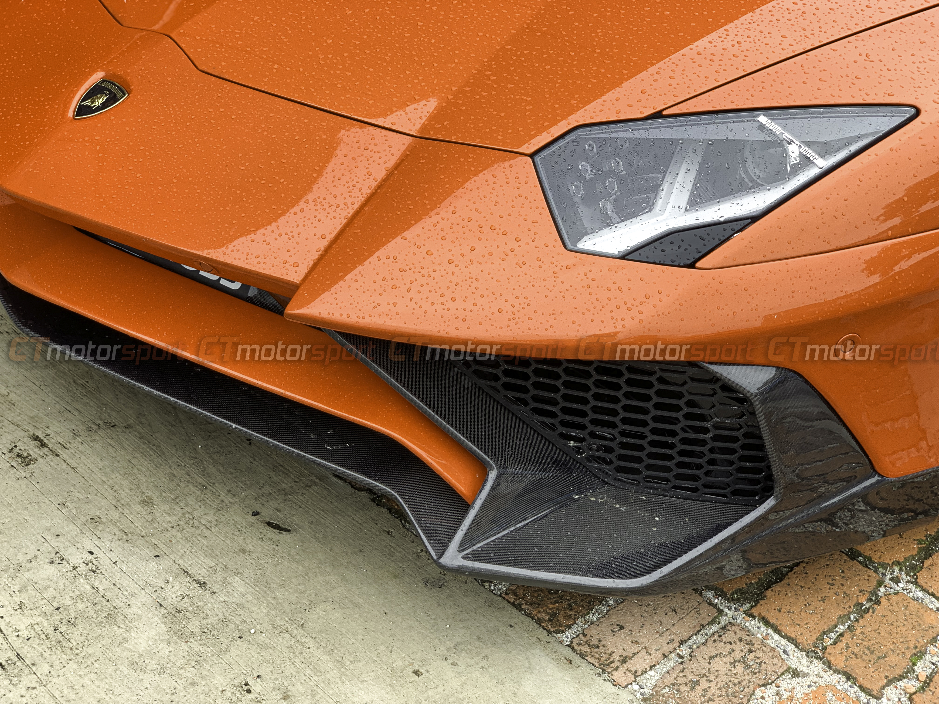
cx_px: 470
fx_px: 1411
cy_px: 352
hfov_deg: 36.8
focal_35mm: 52
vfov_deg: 28.0
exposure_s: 1/120
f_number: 2.4
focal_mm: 6
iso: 50
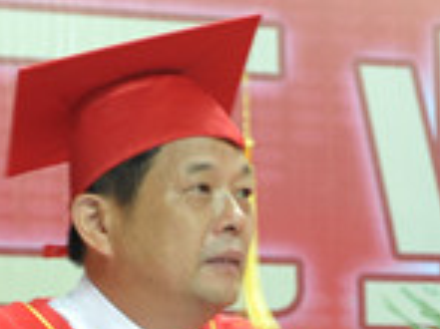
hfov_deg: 9.8
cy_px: 387
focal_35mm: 201
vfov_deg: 7.3
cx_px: 320
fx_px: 2553
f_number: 4
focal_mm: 48
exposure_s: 1/15
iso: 320
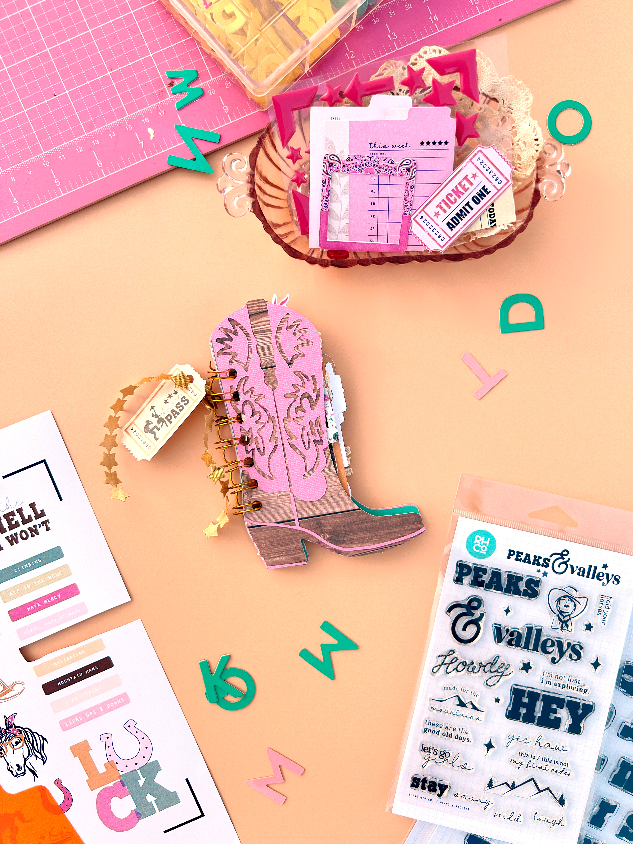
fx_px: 634
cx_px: 316
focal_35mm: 26
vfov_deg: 67.3
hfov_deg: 53.1
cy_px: 422
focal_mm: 5.7
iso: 50
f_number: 1.5
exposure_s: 1/700
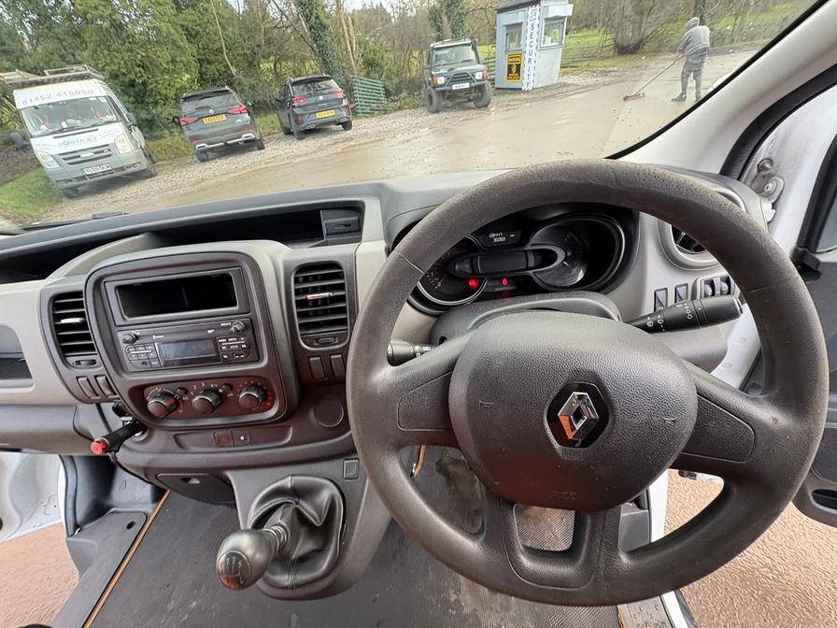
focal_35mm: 14
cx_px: 418
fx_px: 339
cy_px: 314
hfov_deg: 102.1
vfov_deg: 85.7
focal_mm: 2.22
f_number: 2.2
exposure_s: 1/60
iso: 320
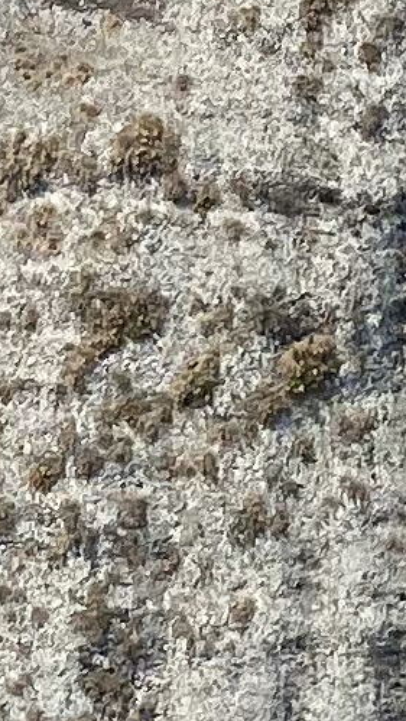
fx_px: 4379
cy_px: -283
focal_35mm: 229
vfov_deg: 9.2
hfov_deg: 5.3
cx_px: -32
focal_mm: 4.25
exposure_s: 1/2513
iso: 32
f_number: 1.8
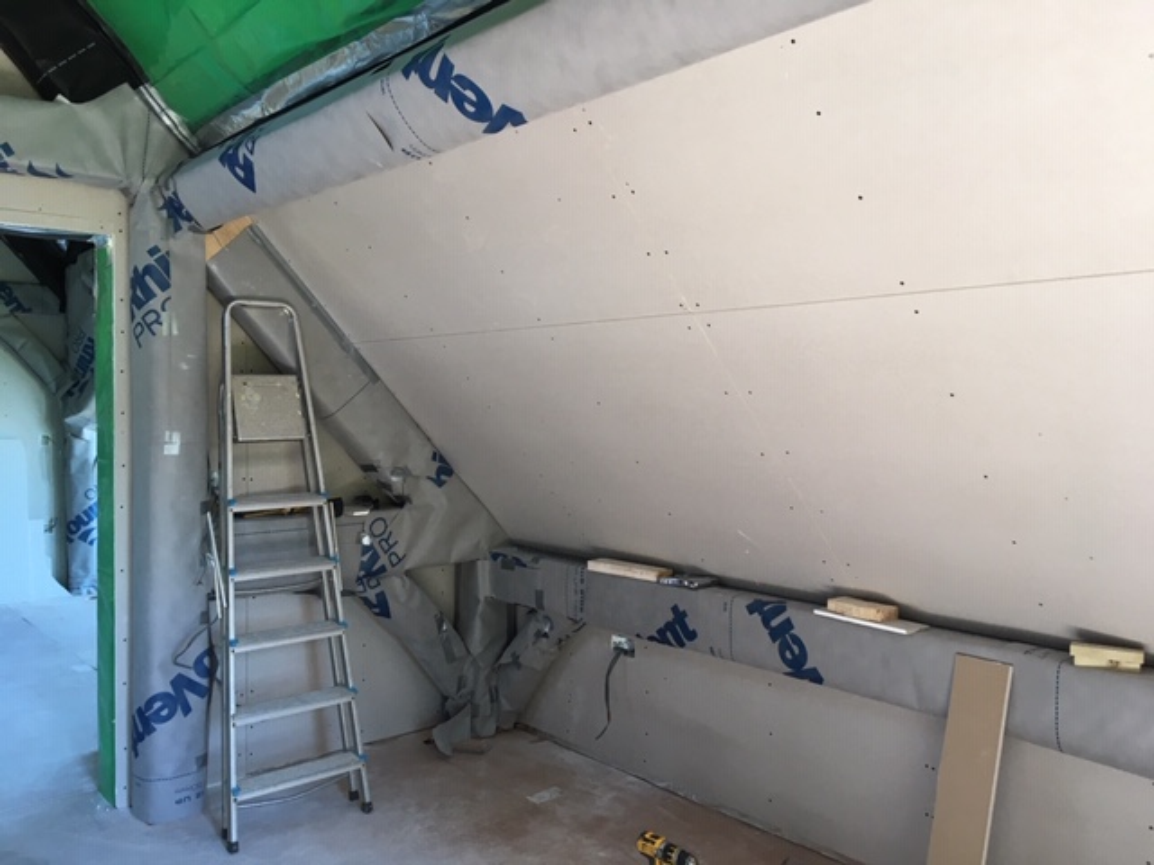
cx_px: 577
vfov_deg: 48.2
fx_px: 967
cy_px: 432
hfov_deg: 61.7
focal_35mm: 29
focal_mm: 4.15
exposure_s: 1/33
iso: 32
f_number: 2.2
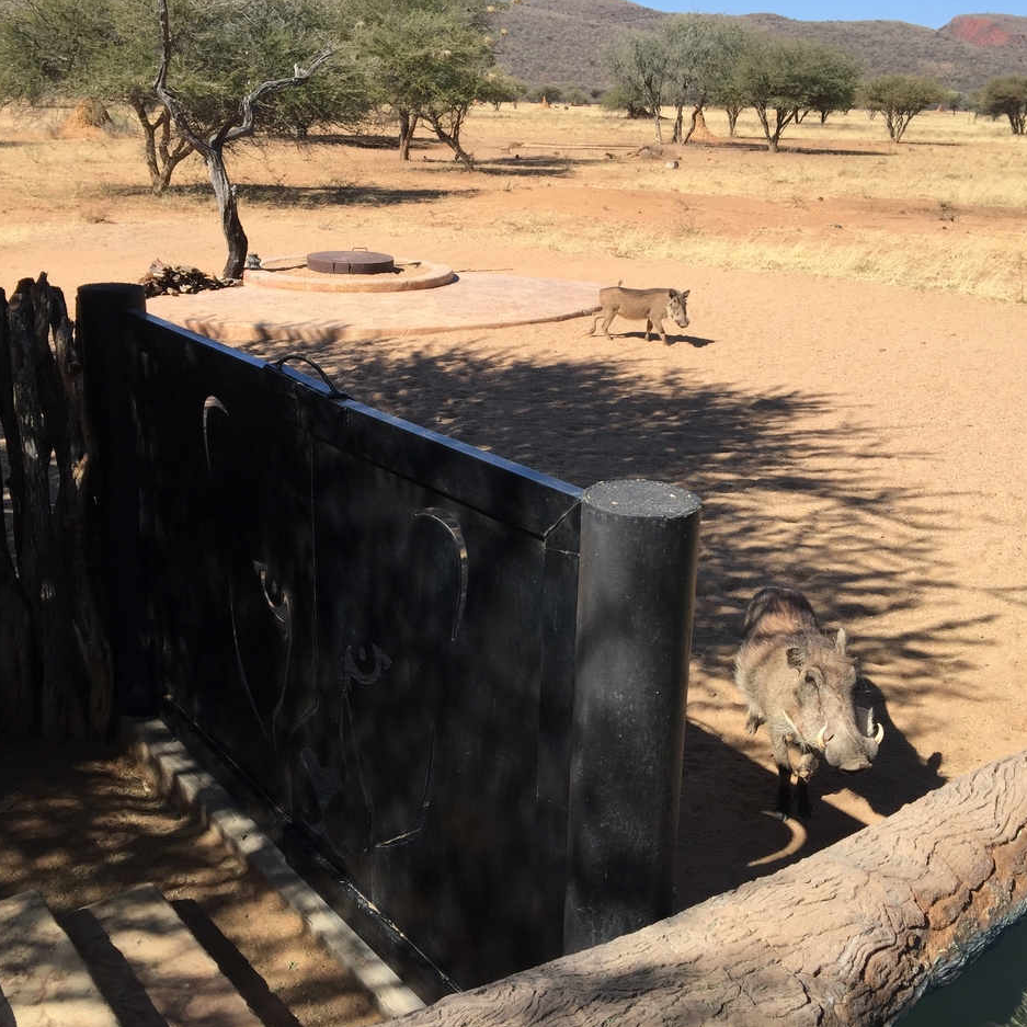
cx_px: 530
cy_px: 505
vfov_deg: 47.2
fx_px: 1175
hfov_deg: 47.2
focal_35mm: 35
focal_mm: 4.15
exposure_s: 1/1319
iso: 32
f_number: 2.2
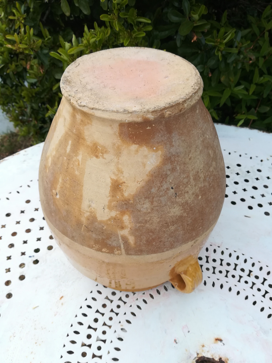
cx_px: 136
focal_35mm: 26
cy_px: 182
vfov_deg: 67.3
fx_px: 272
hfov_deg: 53.1
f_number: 2.2
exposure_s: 1/285
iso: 50
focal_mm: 3.83
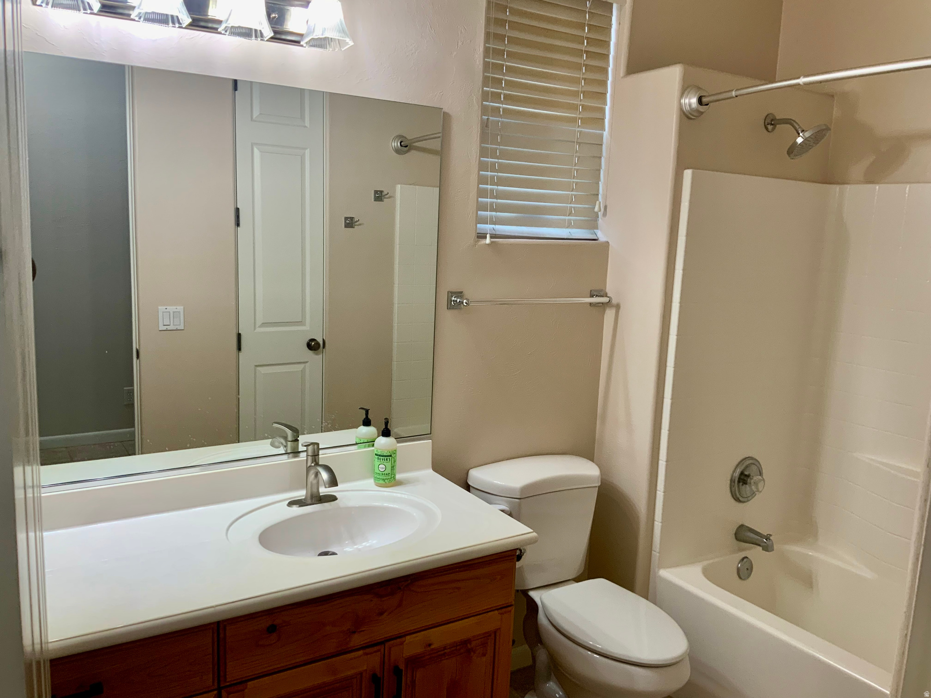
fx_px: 780
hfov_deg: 61.7
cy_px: 349
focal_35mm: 29
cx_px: 466
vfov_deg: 48.2
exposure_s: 1/60
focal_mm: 3
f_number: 1.8
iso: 50
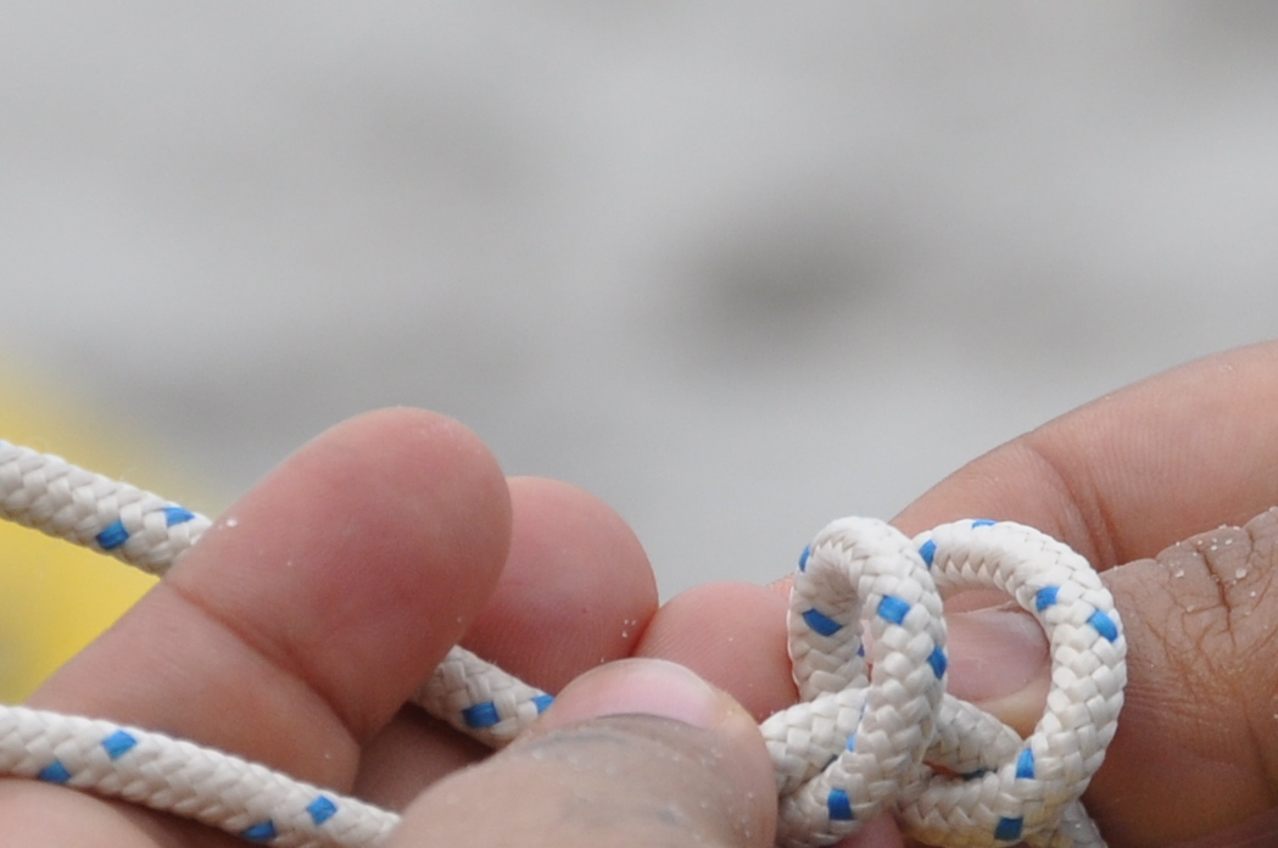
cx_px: 766
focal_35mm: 644
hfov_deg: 3.2
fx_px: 22828
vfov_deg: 2.1
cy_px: 612
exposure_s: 1/1000
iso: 320
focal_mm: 105
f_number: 8
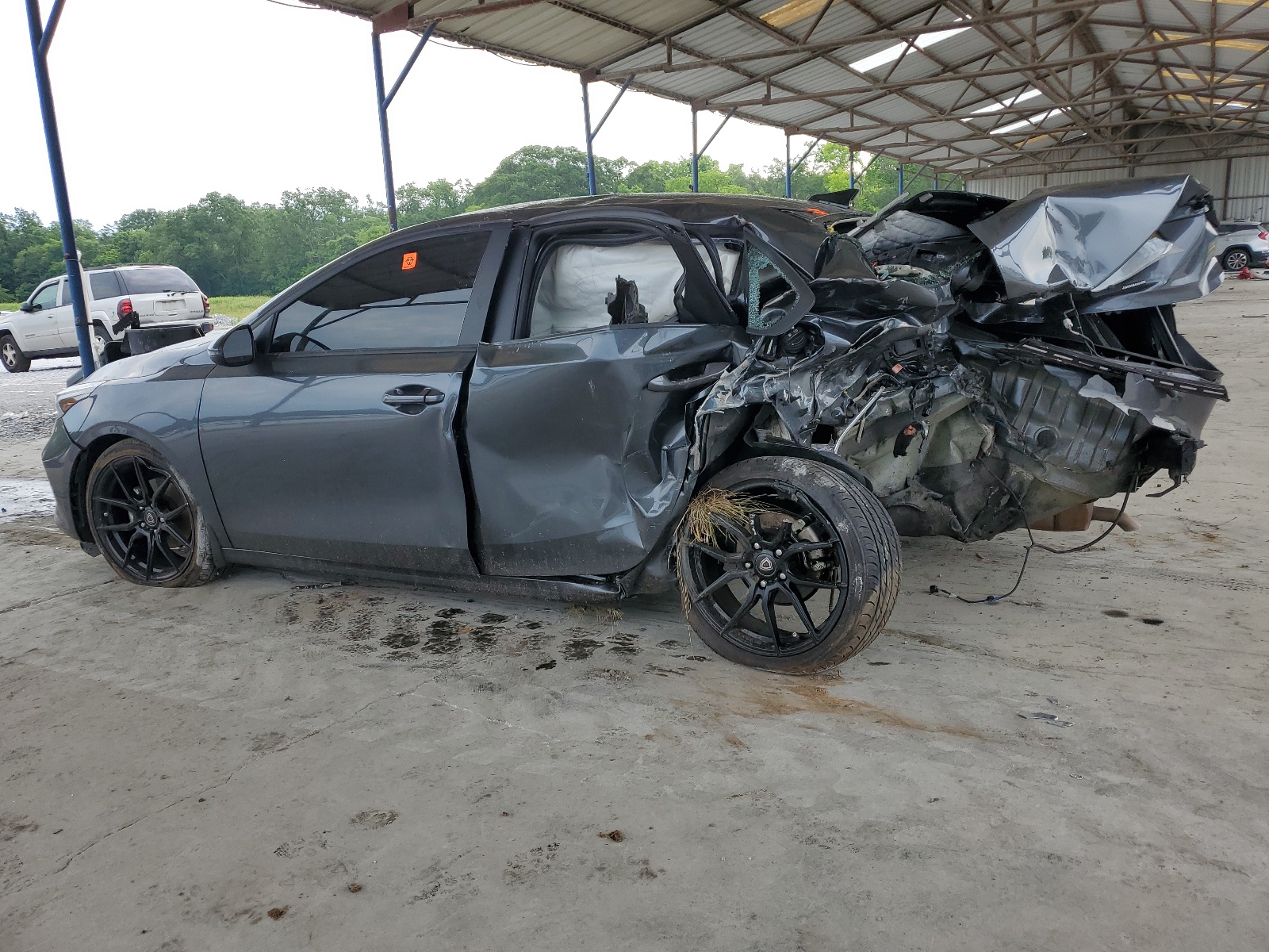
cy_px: 476
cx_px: 634
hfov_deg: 67.3
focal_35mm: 26
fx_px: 953
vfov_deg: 53.1
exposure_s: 1/625
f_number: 1.5
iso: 50
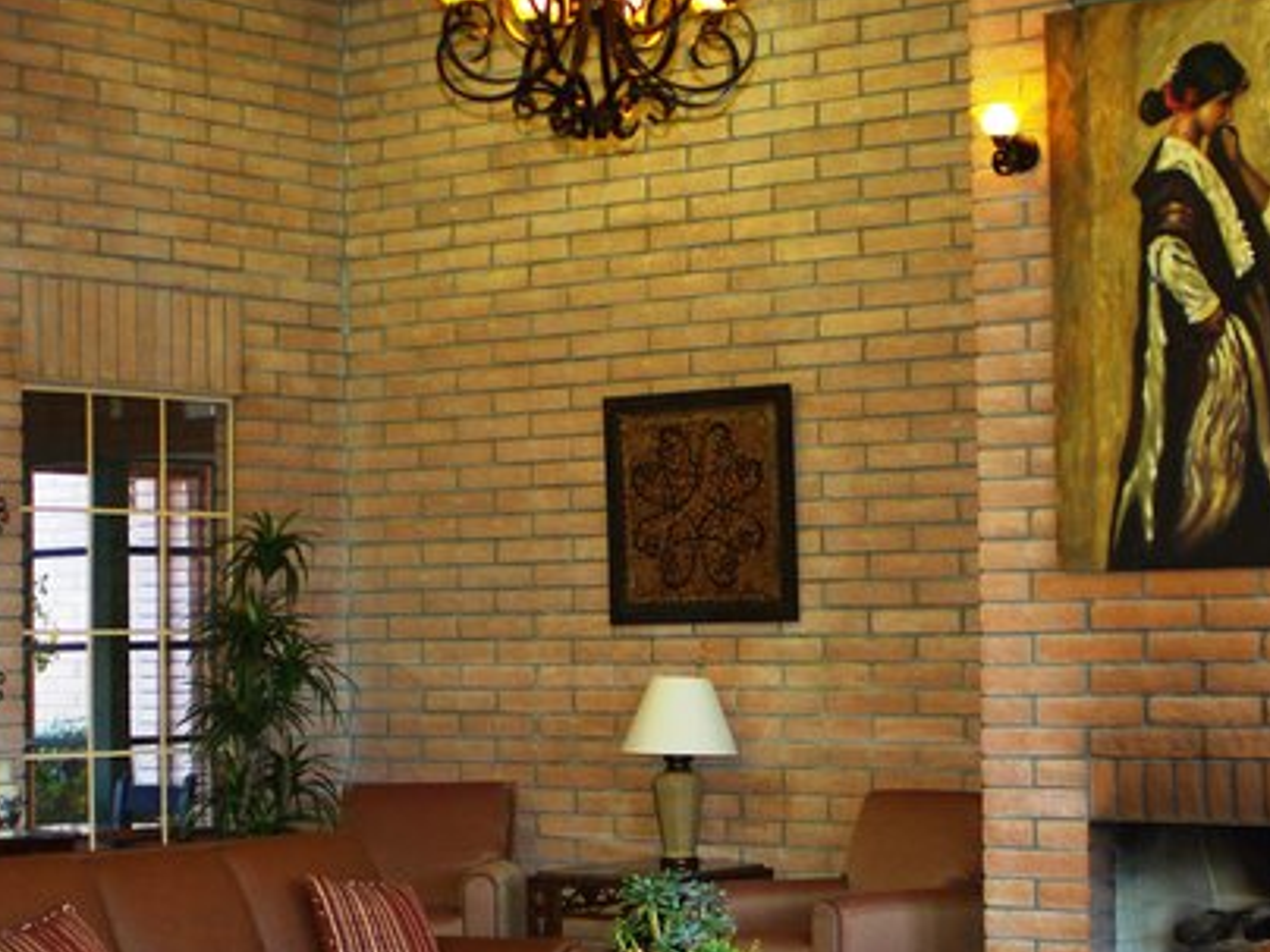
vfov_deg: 18.4
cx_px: 638
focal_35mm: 80
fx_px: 2935
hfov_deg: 24.4
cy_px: 548
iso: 400
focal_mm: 28
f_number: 4
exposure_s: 1/45
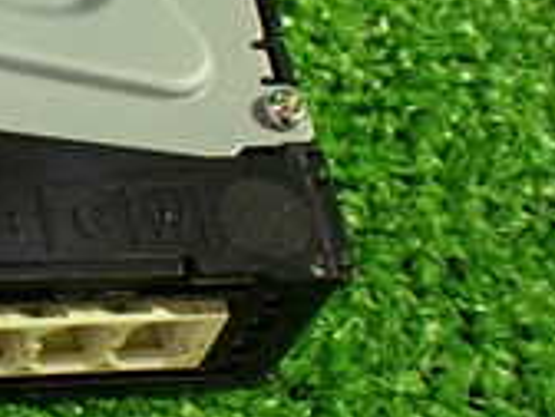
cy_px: 109
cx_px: -390
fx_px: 1716
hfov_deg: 16.0
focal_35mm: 107
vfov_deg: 13.8
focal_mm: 5.4
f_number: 2.3
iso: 800
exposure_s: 1/50
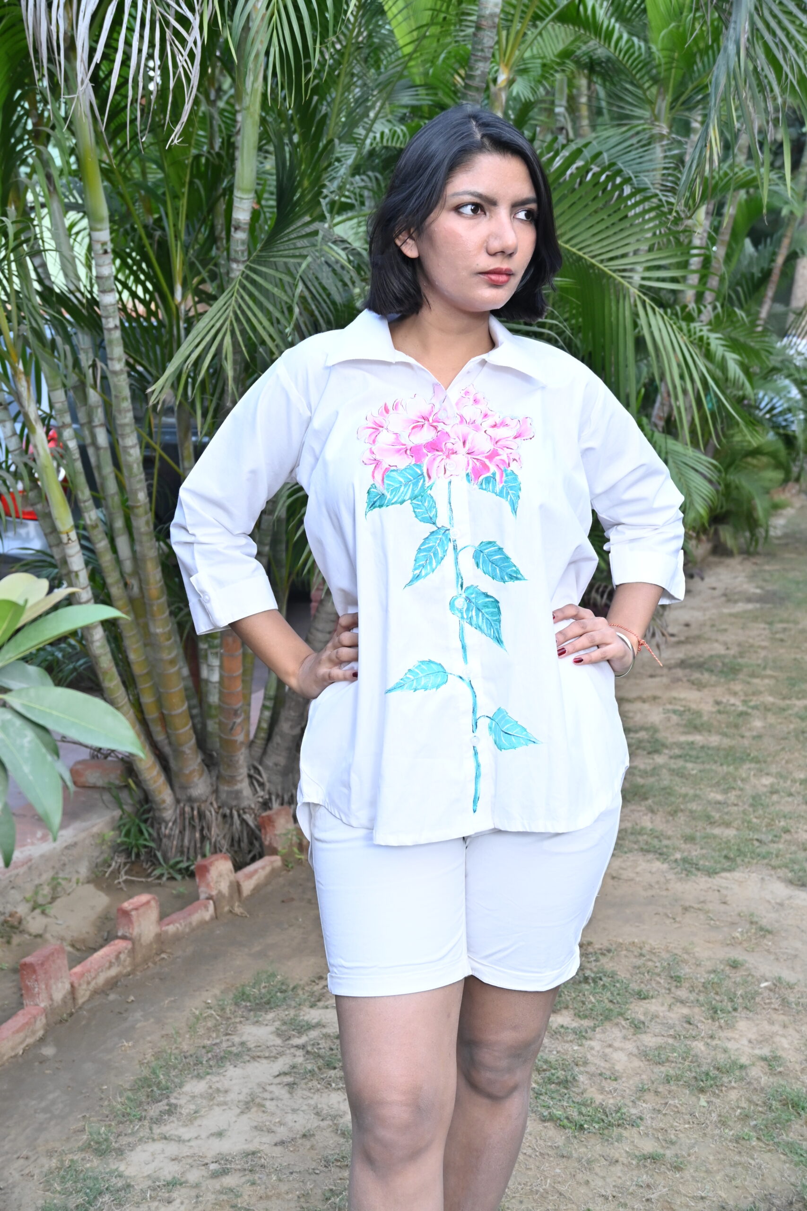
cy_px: 606
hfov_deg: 29.9
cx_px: 404
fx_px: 1513
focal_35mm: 45
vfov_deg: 43.6
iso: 500
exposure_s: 1/100
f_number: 5
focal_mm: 30
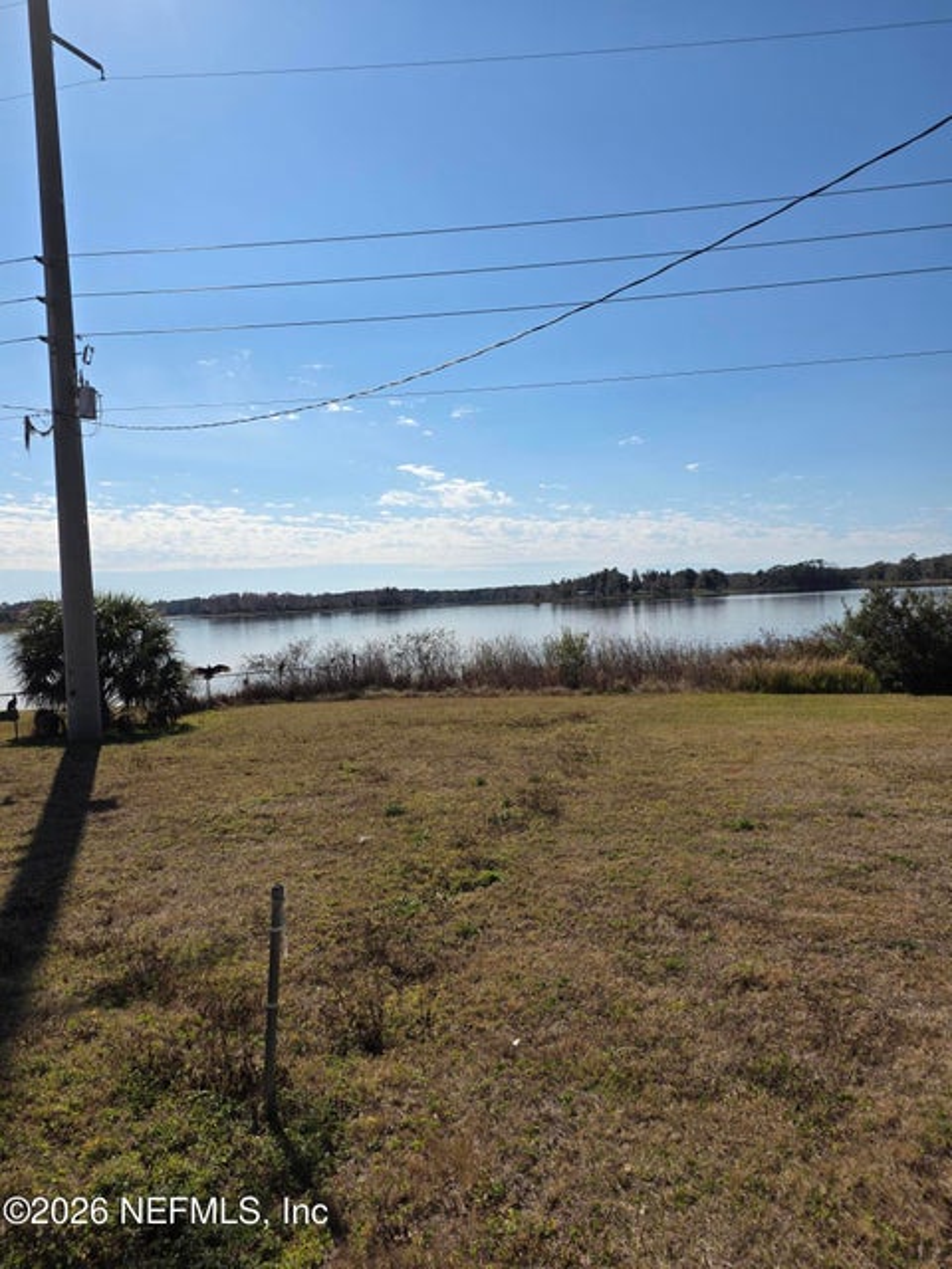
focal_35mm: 23
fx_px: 843
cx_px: 476
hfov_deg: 58.9
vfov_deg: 73.9
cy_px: 634
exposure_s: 1/7944
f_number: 1.7
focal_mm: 6.3
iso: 50
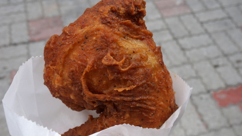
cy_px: 68
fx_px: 289
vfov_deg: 26.6
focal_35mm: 45
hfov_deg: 45.5
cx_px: 121
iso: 200
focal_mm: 28
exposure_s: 1/100
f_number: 10
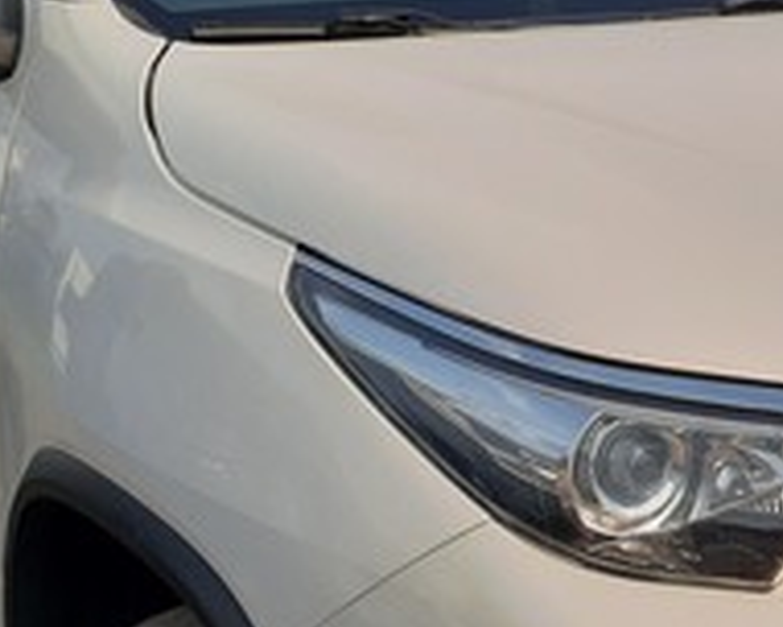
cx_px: 804
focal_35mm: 89
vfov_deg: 17.2
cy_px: 412
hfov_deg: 20.7
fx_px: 2062
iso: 40
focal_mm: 3.6
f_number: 1.9
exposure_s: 1/1953
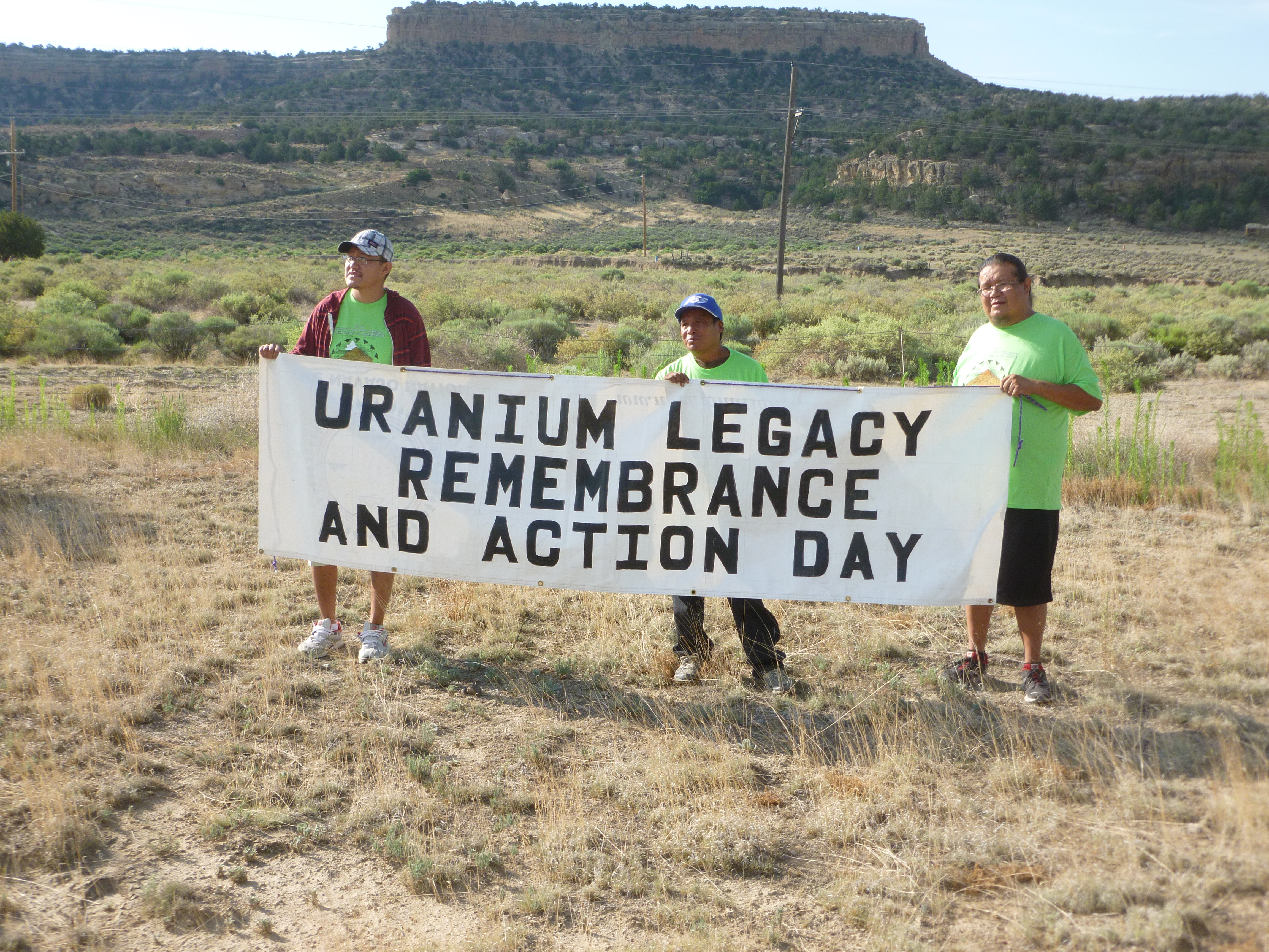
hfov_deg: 47.9
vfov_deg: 36.8
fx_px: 1430
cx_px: 634
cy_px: 476
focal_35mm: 39
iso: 100
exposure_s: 1/500
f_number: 3.7
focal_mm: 6.9
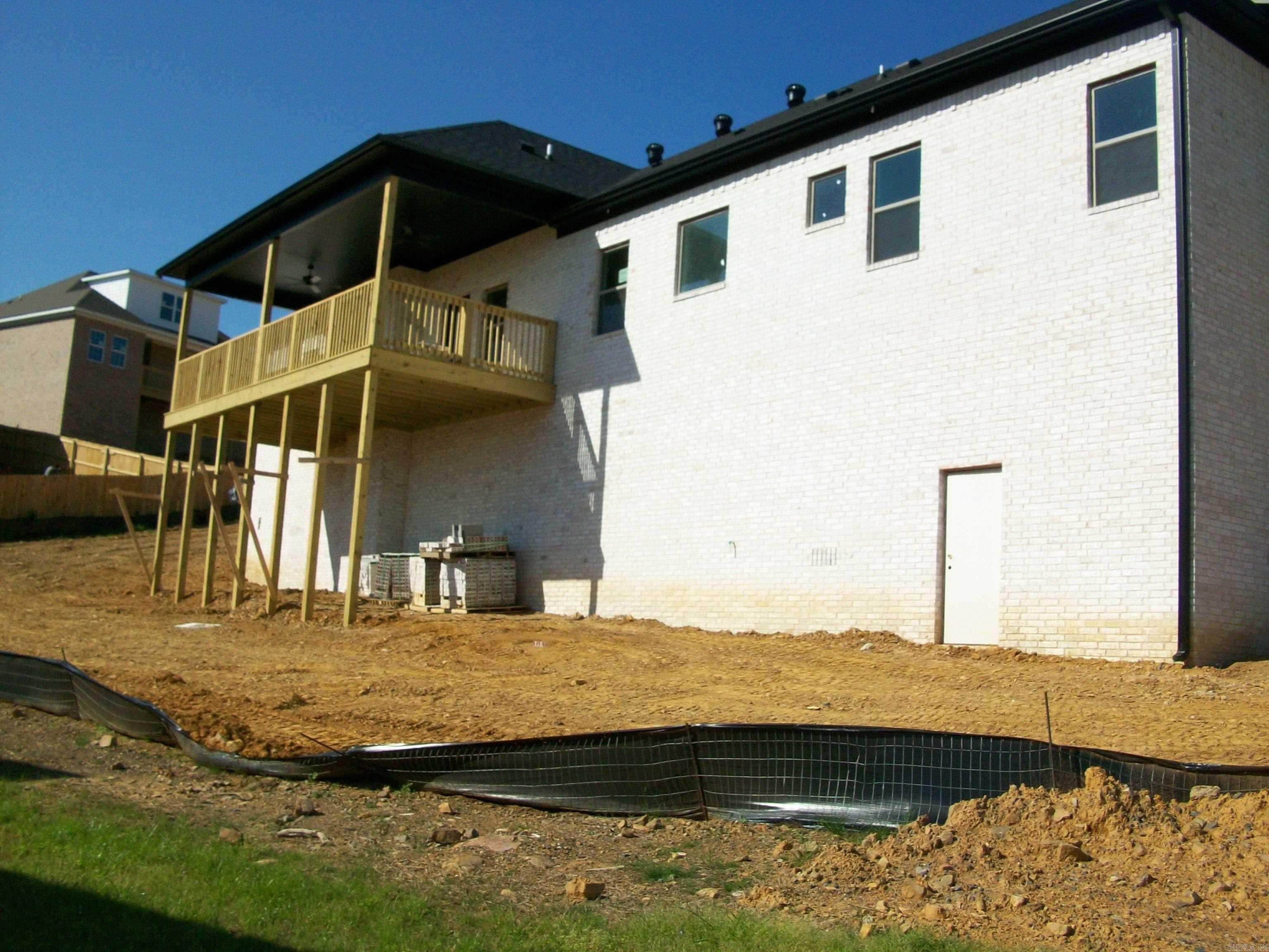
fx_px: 1246
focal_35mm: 34
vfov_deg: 41.8
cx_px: 634
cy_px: 476
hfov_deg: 54.0
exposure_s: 1/617
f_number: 5.5
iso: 80
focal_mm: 5.7
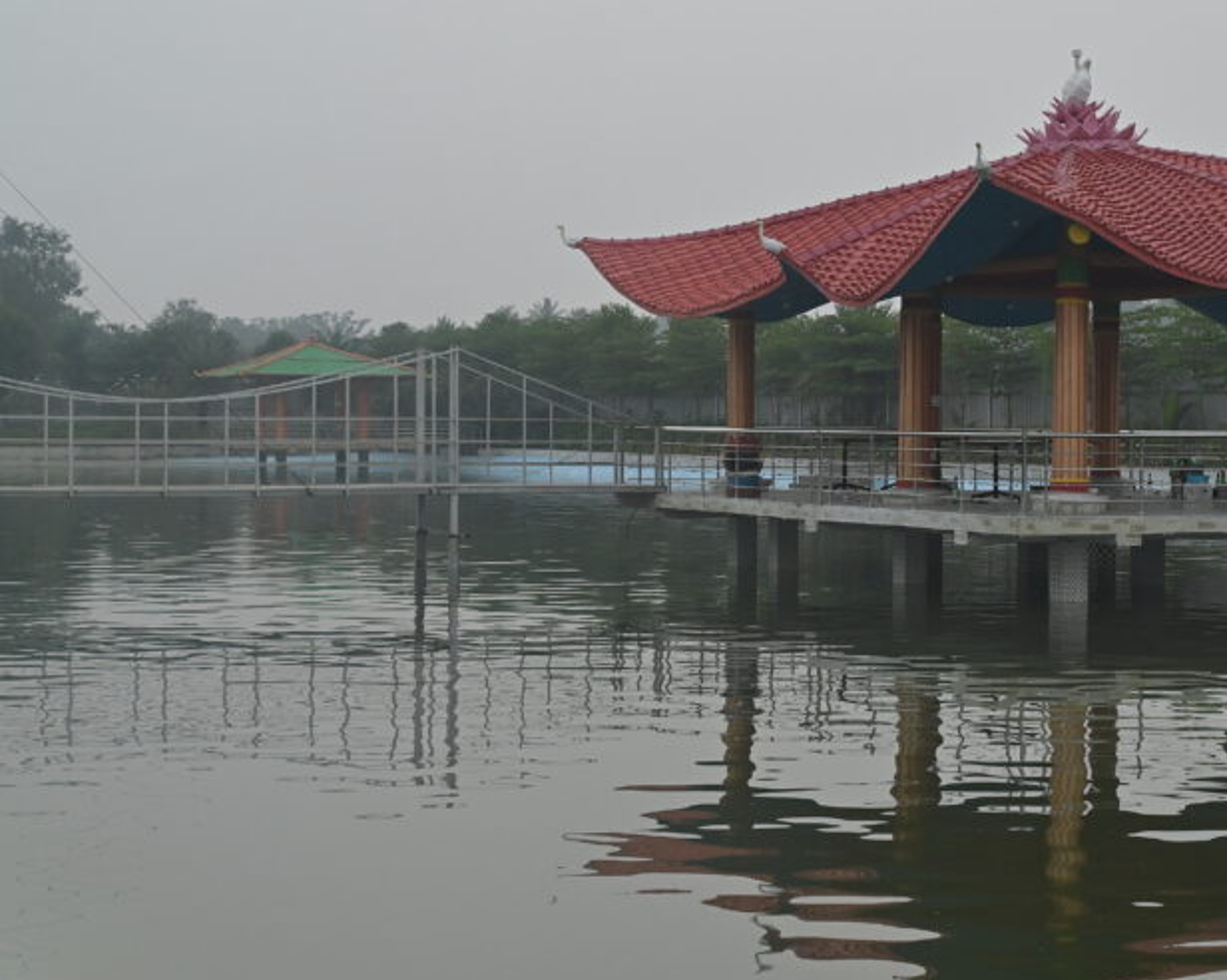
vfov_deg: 19.6
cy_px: 437
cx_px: 749
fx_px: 2831
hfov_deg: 24.4
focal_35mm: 78
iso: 800
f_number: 4.5
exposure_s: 1/200
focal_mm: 50
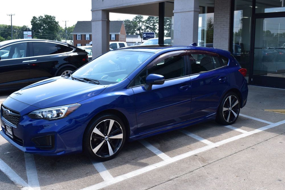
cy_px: 95
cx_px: 141
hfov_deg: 48.5
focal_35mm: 40
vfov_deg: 33.4
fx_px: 317
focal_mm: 26
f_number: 10
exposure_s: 1/250
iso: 400
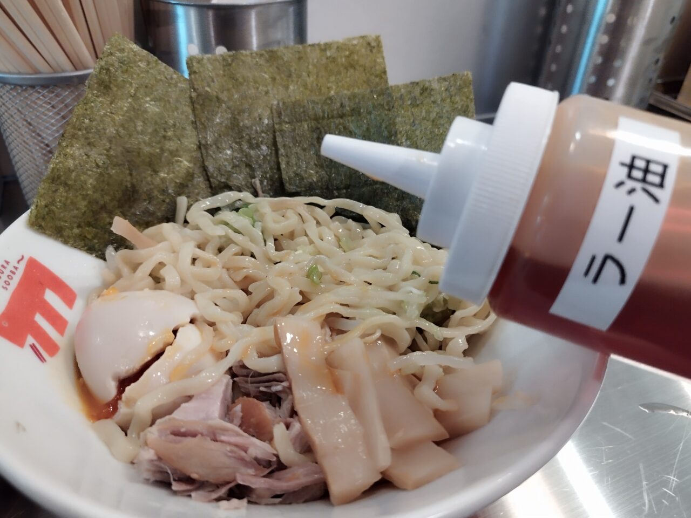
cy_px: 259
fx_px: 539
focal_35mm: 27
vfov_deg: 51.4
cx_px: 346
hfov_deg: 65.3
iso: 174
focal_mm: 4.7
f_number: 1.79
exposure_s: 1/50
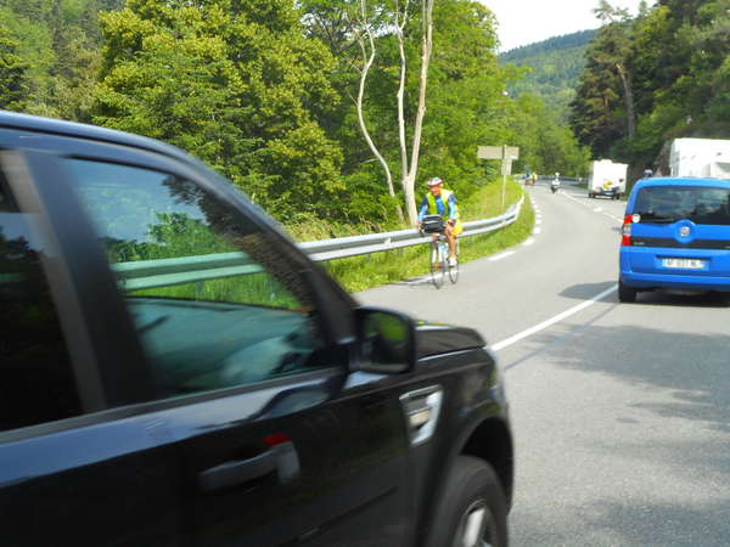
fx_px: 1244
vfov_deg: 24.8
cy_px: 274
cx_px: 365
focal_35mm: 59
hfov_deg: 32.7
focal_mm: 10.5
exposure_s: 1/160
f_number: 5.1
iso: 80
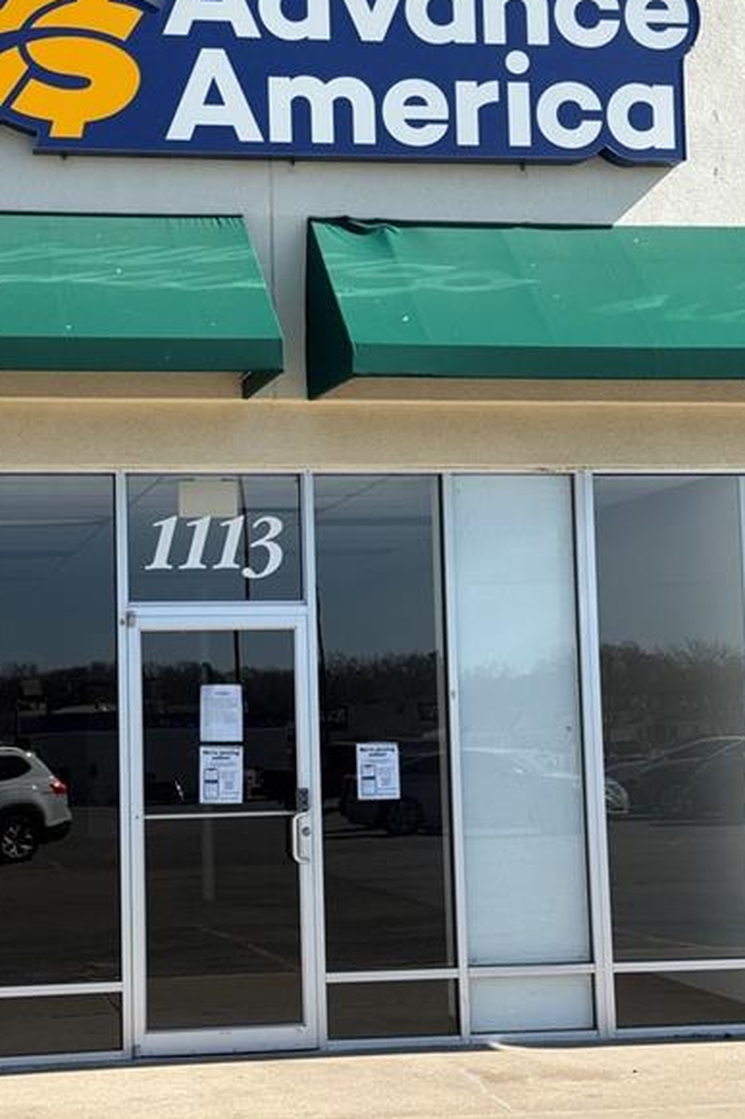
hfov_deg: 20.5
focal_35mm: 66
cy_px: 526
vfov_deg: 30.5
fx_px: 2050
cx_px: 233
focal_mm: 6.76
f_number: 1.78
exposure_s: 1/3096
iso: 64
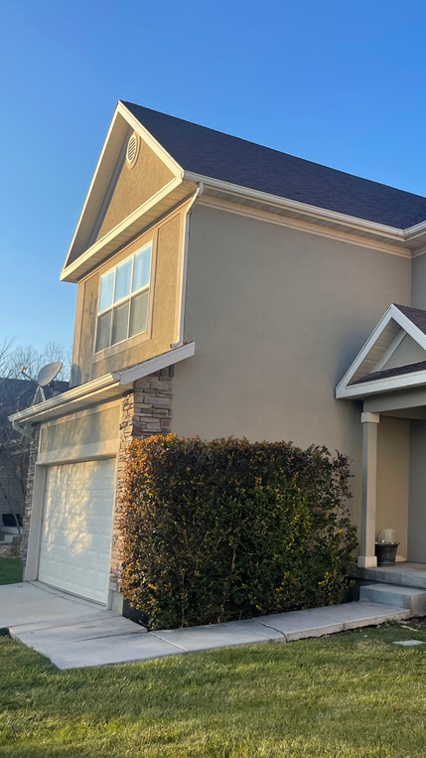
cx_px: 427
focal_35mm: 38
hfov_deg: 29.1
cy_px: 378
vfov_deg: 52.8
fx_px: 763
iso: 32
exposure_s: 1/790
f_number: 1.6
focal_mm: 4.2
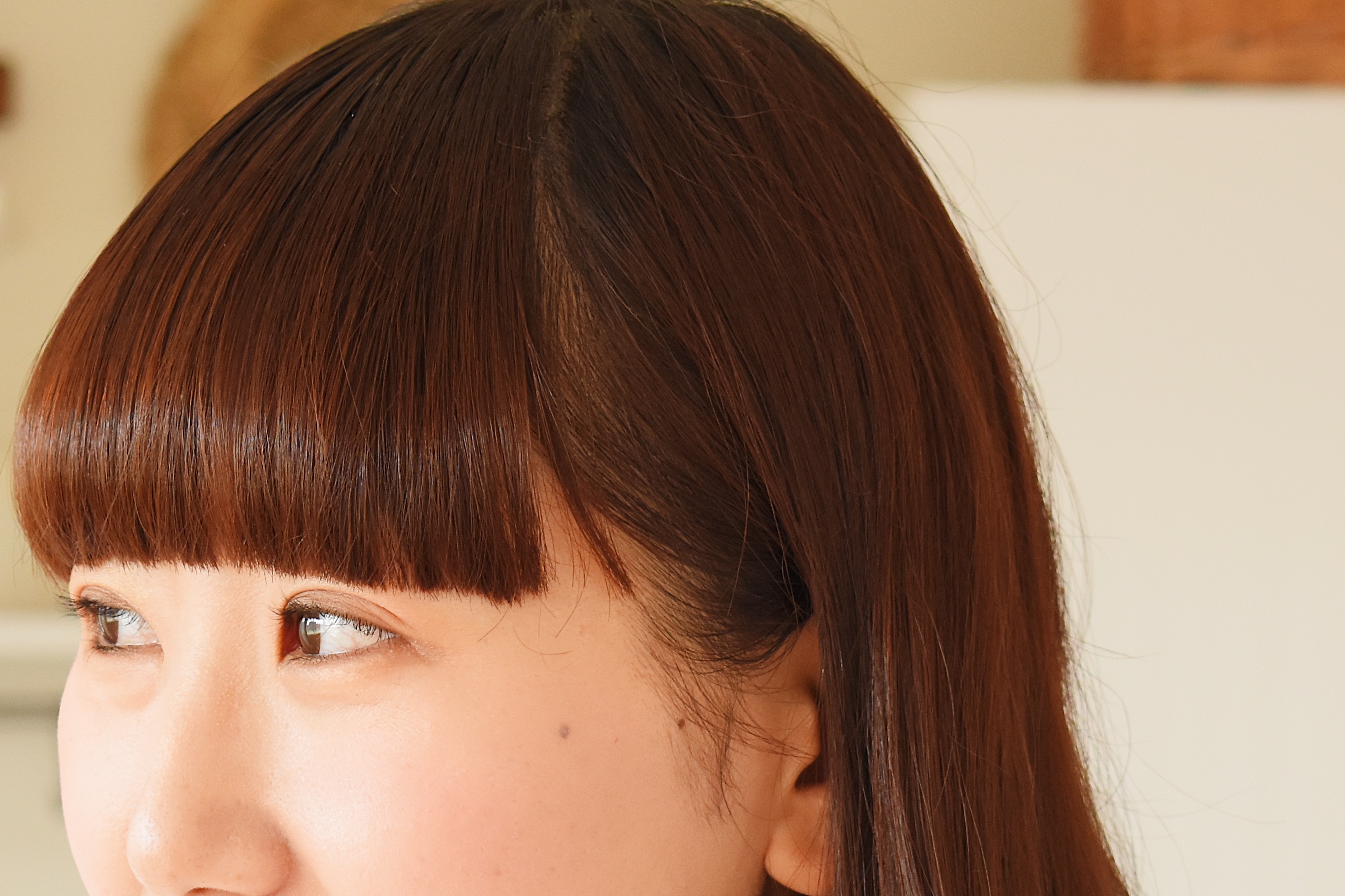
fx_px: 6765
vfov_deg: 7.6
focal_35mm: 181
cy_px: 708
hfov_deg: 11.3
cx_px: 476
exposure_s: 1/60
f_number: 5.6
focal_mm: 55
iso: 800
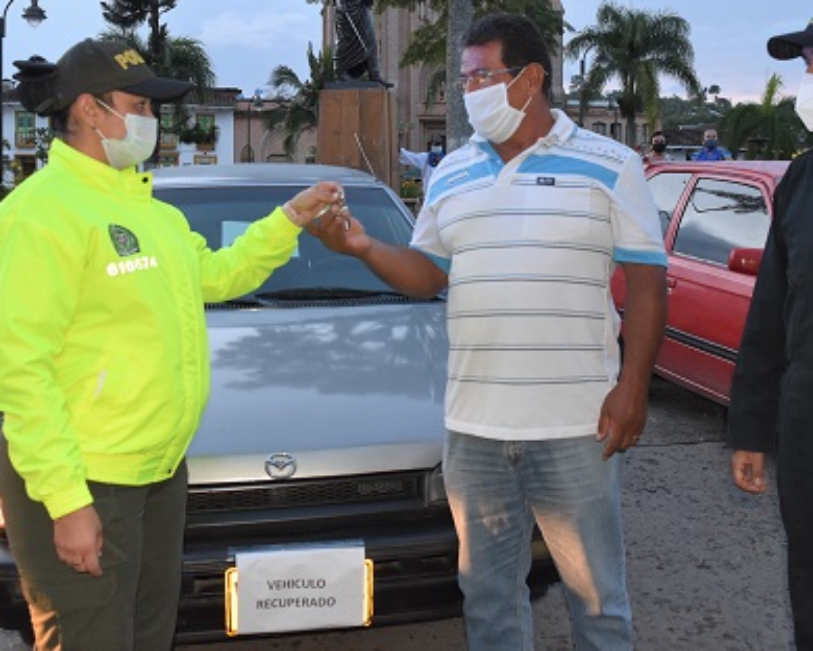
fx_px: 938
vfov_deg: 38.1
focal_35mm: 39
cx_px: 423
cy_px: 265
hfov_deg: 46.8
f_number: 4.5
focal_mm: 18
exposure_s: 1/80
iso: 800
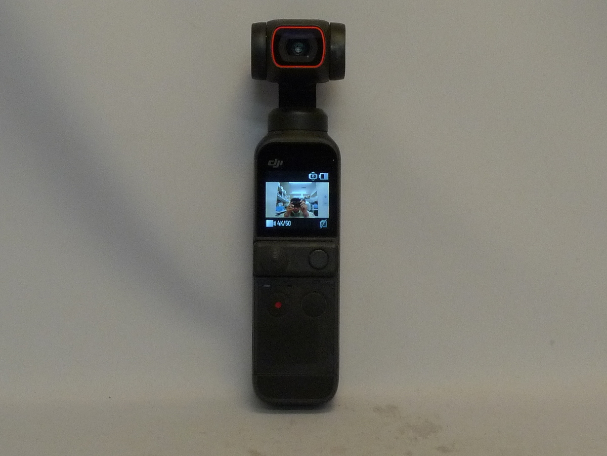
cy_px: 228
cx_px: 304
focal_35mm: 66
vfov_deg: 22.3
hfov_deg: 29.4
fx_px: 1157
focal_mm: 7.9
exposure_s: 1/30
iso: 400
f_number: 8
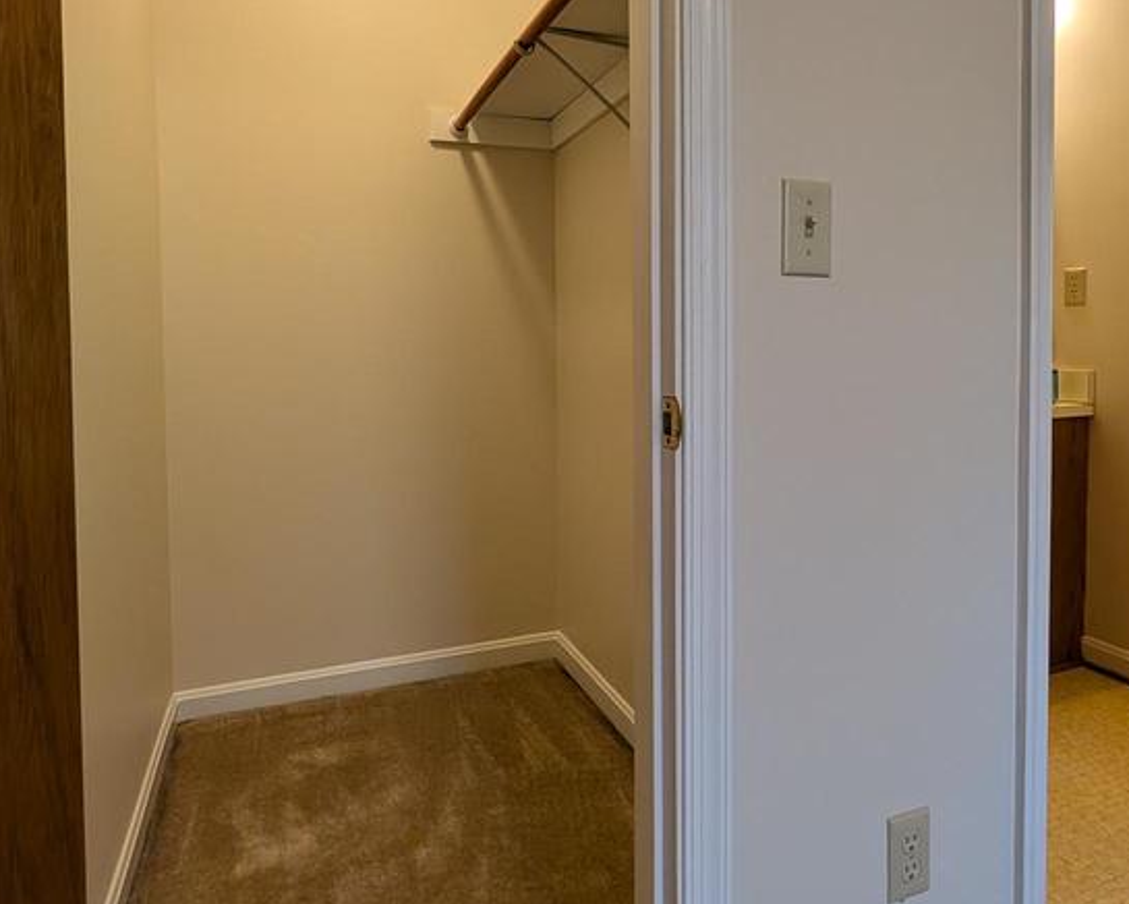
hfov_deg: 74.8
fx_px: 735
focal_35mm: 22
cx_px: 630
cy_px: 359
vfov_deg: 62.5
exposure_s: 1/120
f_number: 1.7
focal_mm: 2.02
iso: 138
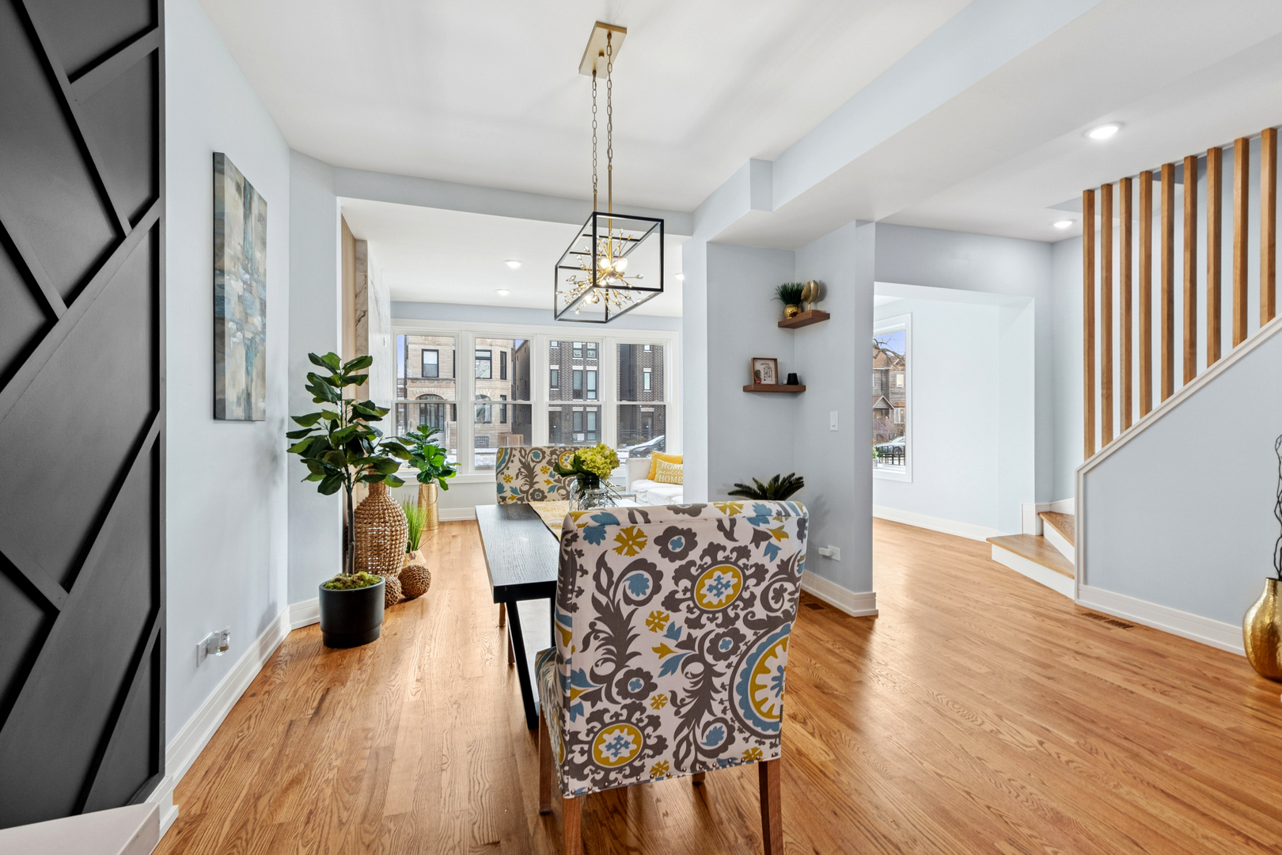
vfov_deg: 77.3
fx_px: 534
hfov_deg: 100.4
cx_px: 641
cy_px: 428
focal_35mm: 15
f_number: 8
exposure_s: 1/50
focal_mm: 10
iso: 250
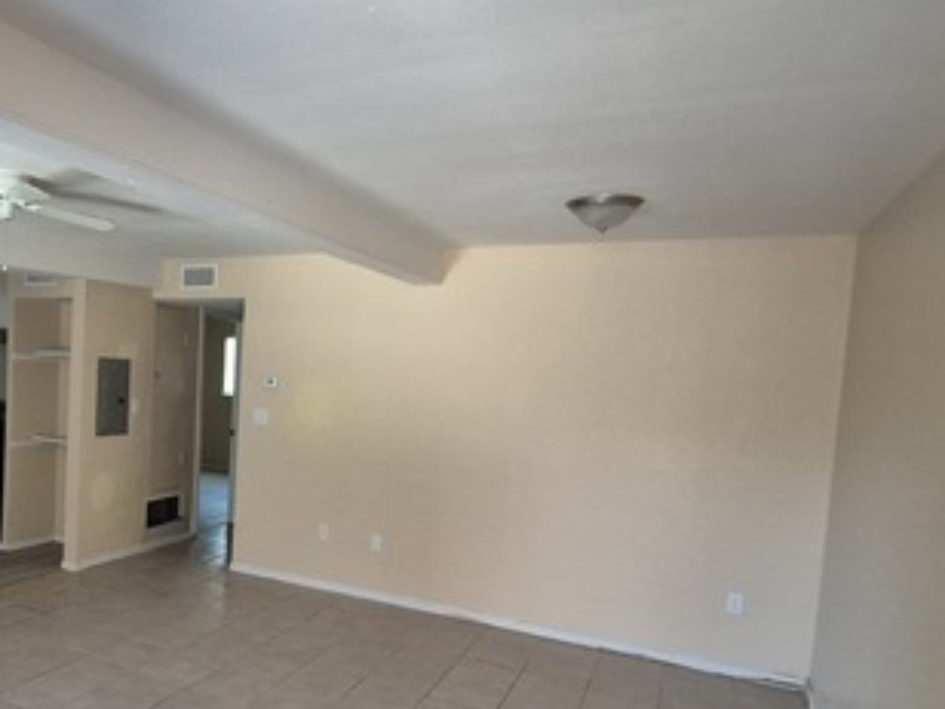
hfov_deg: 61.8
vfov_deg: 51.1
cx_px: 242
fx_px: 737
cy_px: 420
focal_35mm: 27
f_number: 2.2
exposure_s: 1/60
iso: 400
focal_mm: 1.74
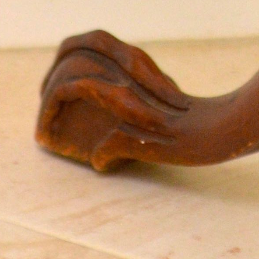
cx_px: 646
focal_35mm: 743
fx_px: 6290
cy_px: -294
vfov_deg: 2.3
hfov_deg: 2.3
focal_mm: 70
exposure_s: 1/100
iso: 800
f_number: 4
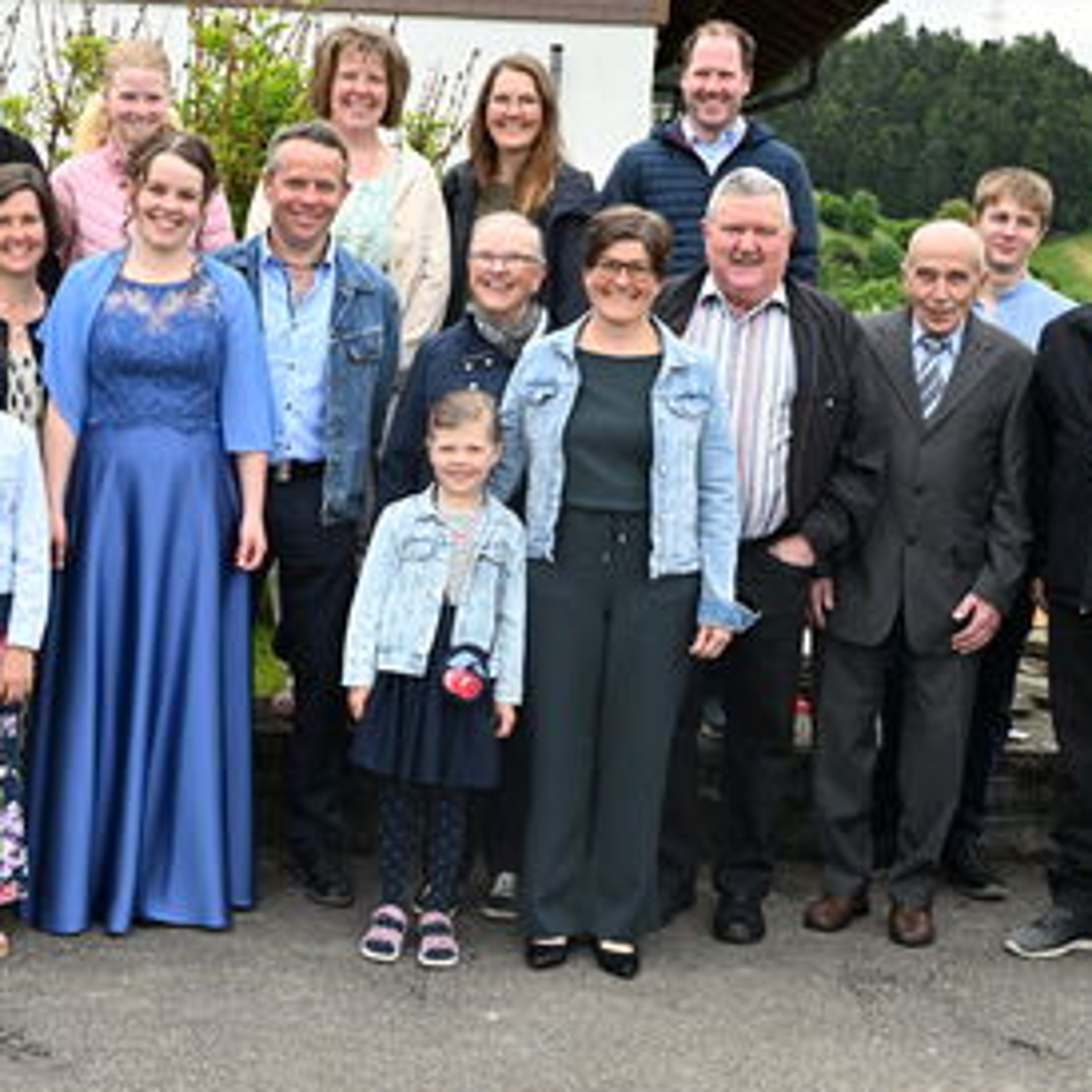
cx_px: 371
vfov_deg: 27.7
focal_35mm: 62
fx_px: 2213
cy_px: 466
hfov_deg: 27.6
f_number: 8
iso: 1250
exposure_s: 1/640
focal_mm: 37
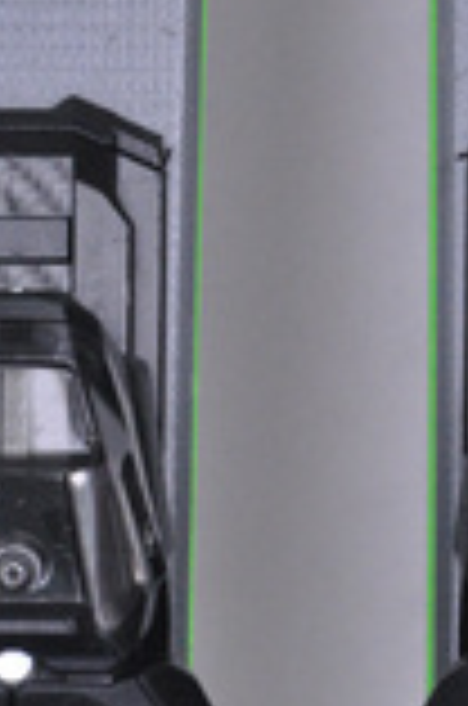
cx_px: 326
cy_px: -184
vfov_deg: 4.5
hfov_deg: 3.0
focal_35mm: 452
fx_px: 8861
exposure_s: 1/125
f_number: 8
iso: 3200
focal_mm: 105
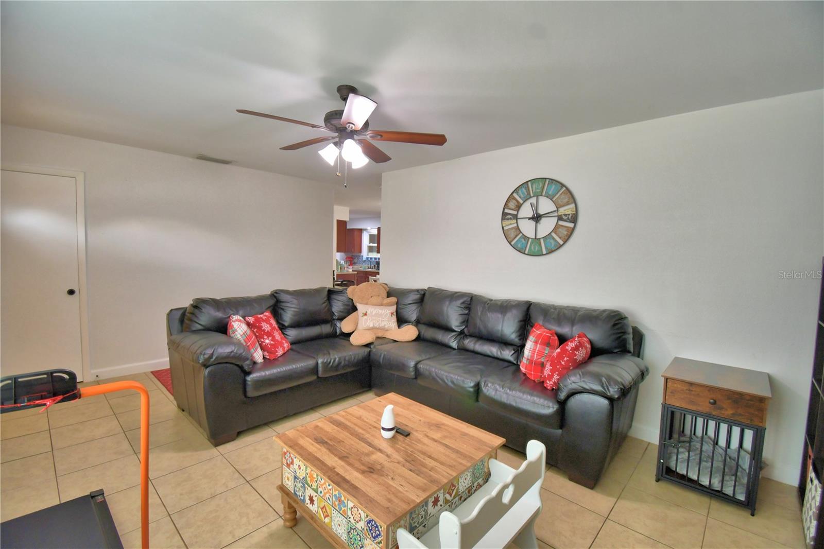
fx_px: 343
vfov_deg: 77.3
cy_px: 274
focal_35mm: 15
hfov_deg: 100.4
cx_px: 412
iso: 400
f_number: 4.5
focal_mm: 10
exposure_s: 1/40
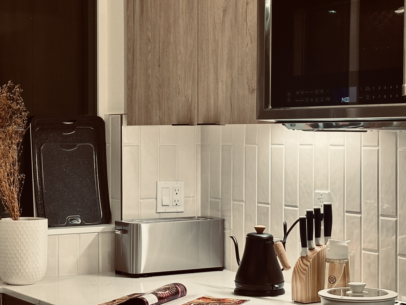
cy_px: 135
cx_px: 234
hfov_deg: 22.0
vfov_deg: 16.6
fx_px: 1044
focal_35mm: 89
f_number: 1.78
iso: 80
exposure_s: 1/60
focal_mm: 6.86
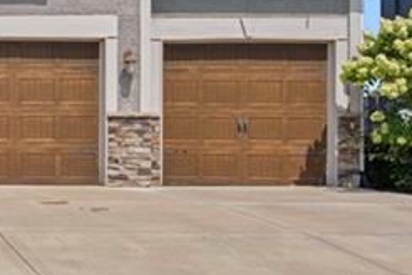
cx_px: -280
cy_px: 80
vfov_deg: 13.1
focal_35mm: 104
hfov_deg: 16.9
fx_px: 1190
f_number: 18
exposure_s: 1/10
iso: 100
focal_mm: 25
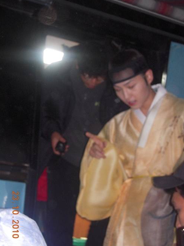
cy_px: 117
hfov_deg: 19.9
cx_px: 91
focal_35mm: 74
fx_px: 524
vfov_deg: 26.3
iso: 400
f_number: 4.2
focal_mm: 12.3
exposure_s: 1/50
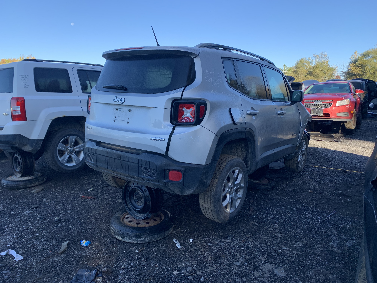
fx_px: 283
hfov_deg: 67.3
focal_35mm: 26
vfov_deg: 53.1
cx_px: 188
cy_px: 142
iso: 25
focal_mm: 4.25
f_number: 1.8
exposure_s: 1/429
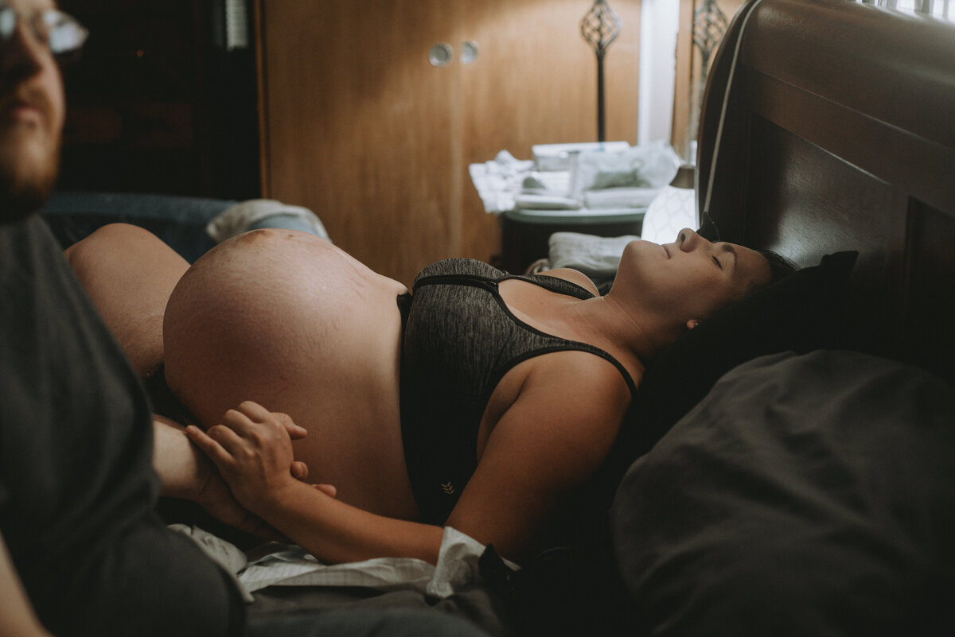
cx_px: 478
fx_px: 1327
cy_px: 318
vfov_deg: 27.0
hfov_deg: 39.6
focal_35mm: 50
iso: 800
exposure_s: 1/60
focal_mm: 50
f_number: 2.5
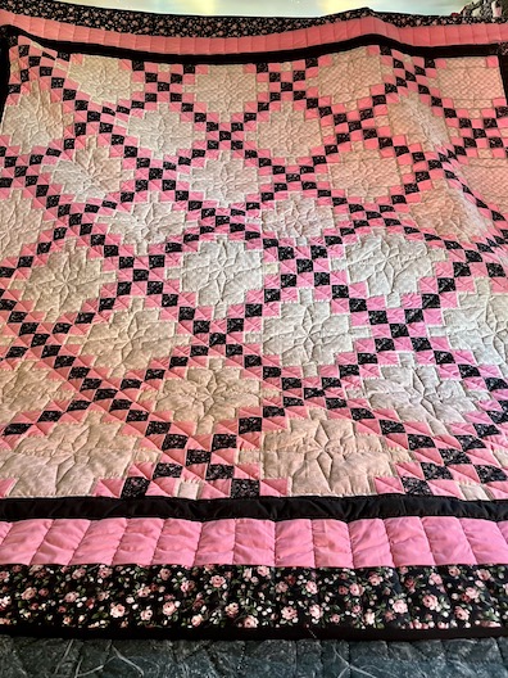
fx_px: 509
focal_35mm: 26
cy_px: 339
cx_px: 254
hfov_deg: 53.1
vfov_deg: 67.3
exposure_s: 1/60
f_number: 1.6
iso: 250
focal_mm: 5.1
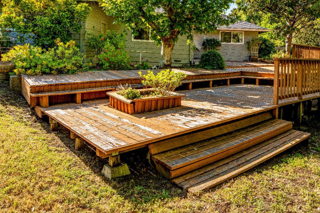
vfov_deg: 46.3
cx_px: 193
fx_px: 240
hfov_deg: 66.7
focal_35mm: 27
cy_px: 54
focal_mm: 18
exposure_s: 1/200
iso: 400
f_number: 11
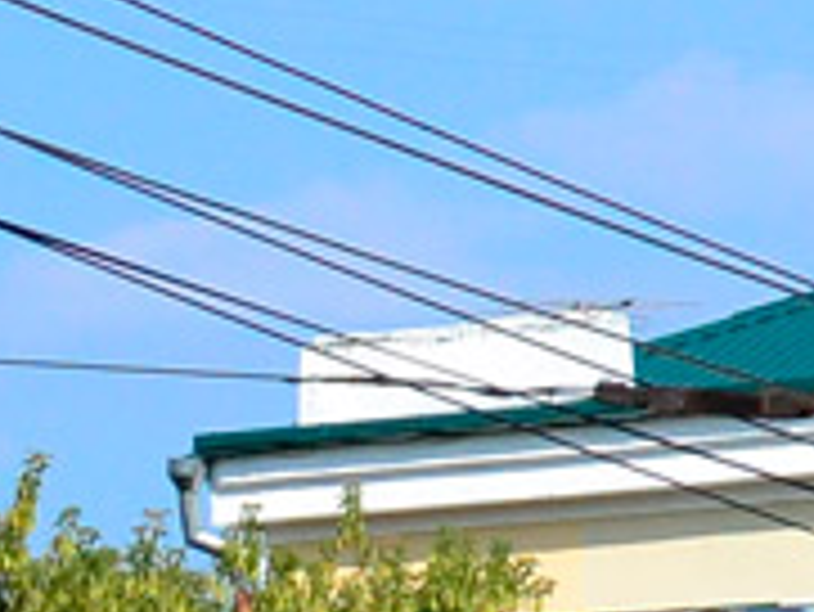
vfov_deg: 3.5
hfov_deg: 4.6
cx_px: -1052
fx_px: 9835
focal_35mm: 418
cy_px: 1624
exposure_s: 1/1000
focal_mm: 35
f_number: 8
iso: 400
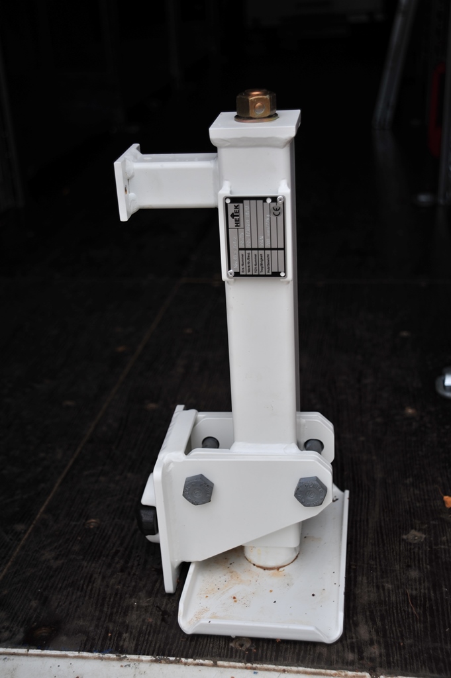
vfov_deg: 39.6
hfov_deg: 26.9
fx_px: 941
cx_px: 226
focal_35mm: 50
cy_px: 339
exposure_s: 1/160
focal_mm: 50
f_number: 5
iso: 200
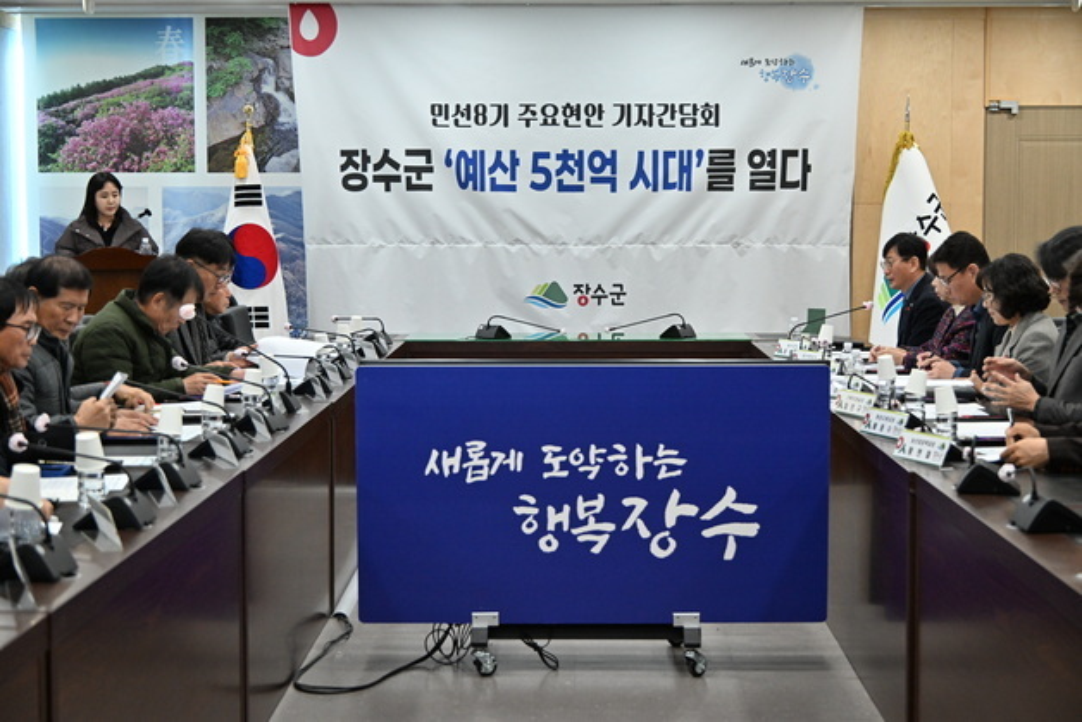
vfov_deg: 21.9
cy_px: 361
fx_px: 1864
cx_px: 541
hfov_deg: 32.4
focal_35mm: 62
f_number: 6
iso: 2800
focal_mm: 62
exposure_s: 1/160
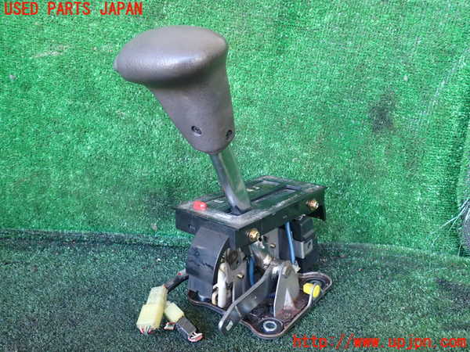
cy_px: 176
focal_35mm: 30
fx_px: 407
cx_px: 235
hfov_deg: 60.0
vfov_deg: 46.8
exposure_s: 1/30
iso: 320
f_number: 2.3
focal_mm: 5.4
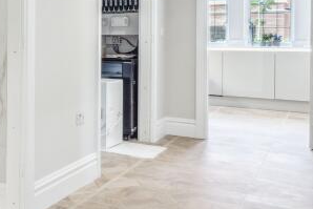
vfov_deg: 24.2
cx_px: -167
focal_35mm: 55
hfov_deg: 25.9
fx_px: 478
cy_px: 40
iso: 2000
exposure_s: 1/30
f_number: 8
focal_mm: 16
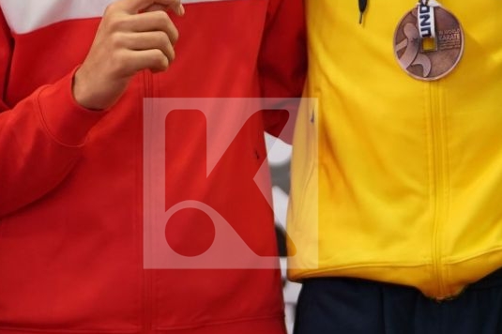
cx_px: 231
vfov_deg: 3.2
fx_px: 6006
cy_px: -150
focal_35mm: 431
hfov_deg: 4.8
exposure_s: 1/250
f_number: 2.8
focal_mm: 128
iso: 800
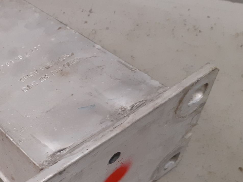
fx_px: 393
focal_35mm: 56
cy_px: 131
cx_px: 4
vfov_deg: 25.9
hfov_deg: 31.9
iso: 125
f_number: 1.7
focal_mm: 3.93
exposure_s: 1/50
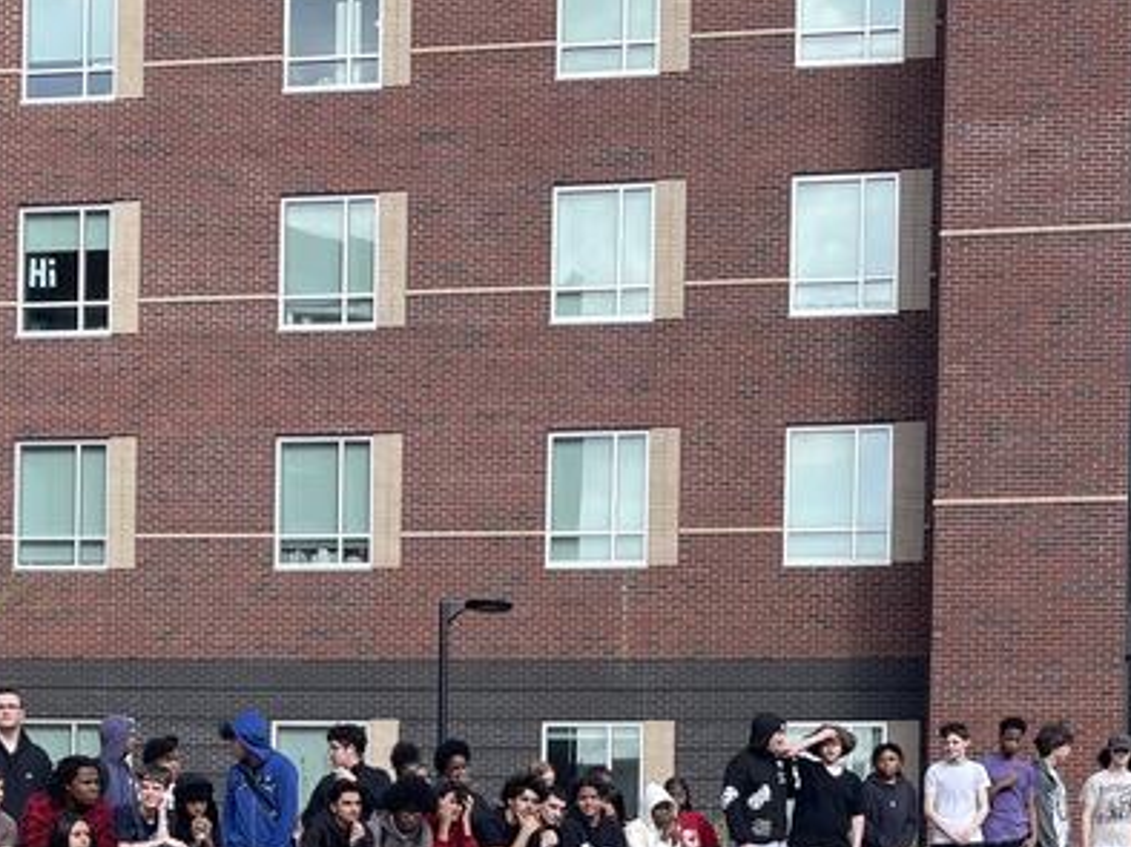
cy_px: 858
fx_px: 2122
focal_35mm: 65
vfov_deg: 21.7
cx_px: 465
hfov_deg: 29.8
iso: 32
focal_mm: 5.1
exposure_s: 1/1420
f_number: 1.6
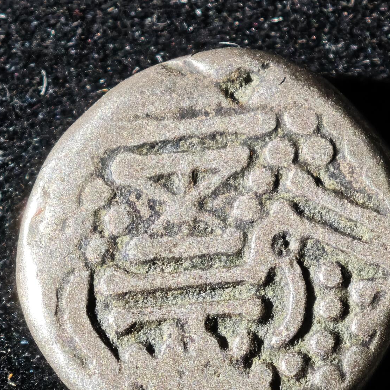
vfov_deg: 7.3
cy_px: 298
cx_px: 221
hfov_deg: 7.3
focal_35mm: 240
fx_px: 3059
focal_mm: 9
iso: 200
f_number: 2
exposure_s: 1/100
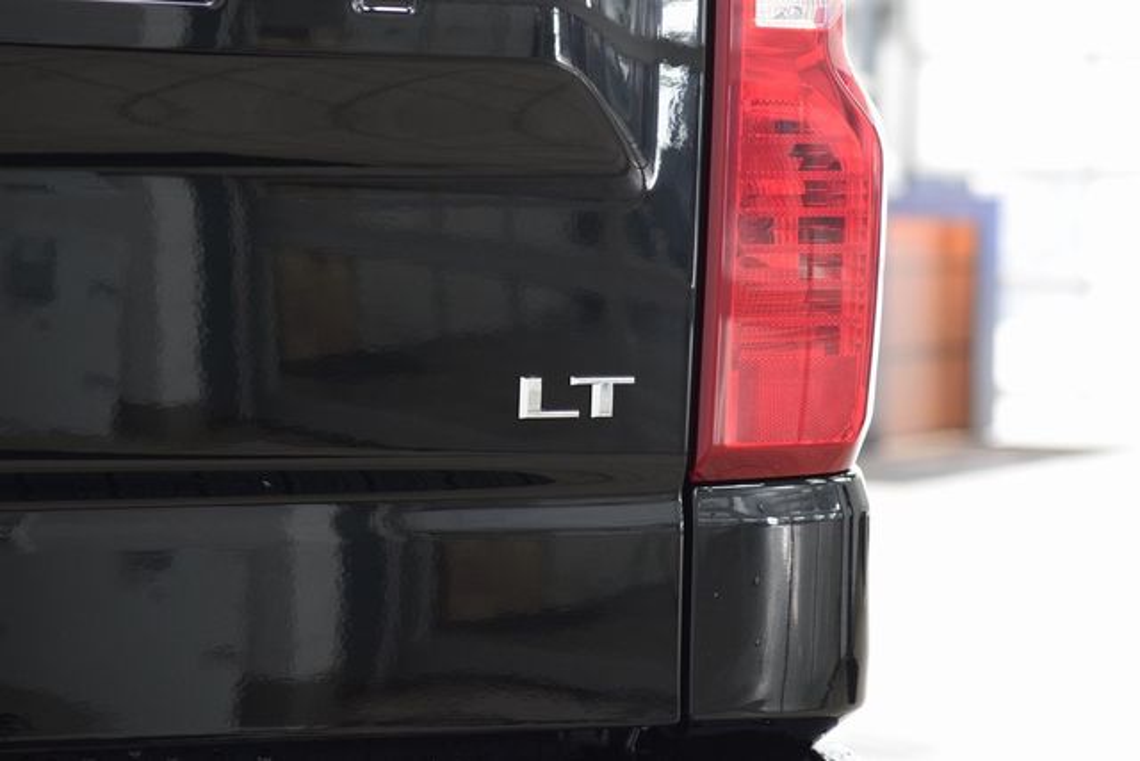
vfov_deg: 13.0
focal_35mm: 105
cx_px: 570
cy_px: 380
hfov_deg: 19.5
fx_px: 3326
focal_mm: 70
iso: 1600
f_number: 4.5
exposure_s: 1/30
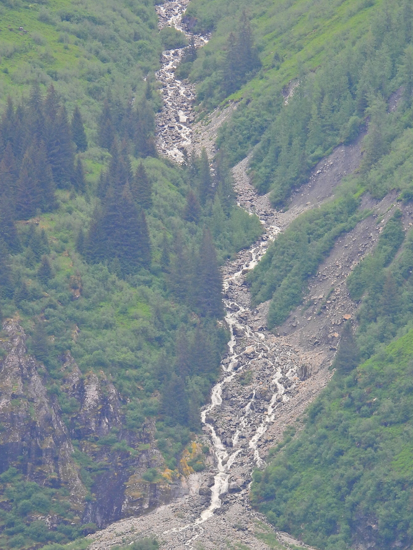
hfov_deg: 2.6
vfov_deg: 3.4
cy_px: 206
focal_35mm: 576
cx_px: 212
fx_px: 9161
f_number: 5
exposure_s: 1/125
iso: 100
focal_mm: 71.4
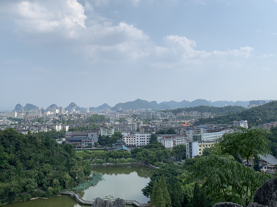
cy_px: 100
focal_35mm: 35
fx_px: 280
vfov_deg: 40.7
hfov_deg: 52.5
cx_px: 123
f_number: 1.8
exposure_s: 1/2421
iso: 25
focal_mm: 4.25
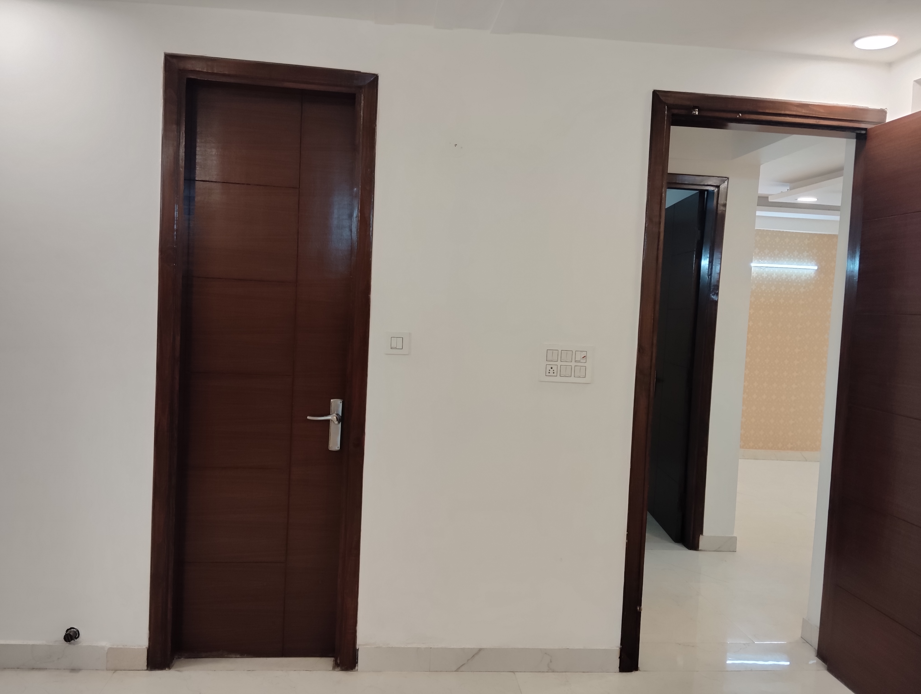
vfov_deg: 49.9
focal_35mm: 28
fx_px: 746
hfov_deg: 63.4
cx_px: 460
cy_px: 347
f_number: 1.8
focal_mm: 4.22
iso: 441
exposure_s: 1/100
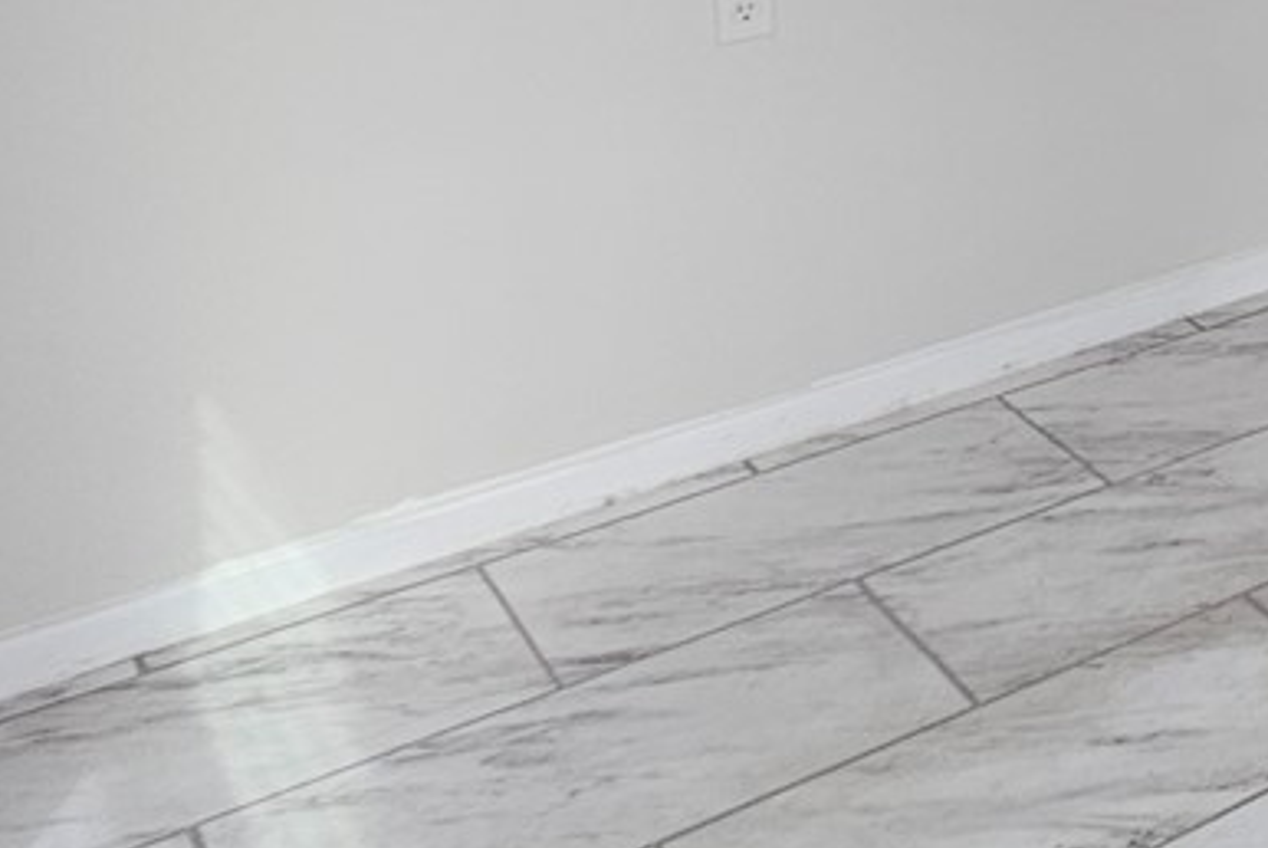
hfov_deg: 28.3
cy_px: -427
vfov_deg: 20.6
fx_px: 1974
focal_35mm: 56
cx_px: 1705
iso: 64
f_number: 2.2
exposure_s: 1/60
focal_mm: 2.2
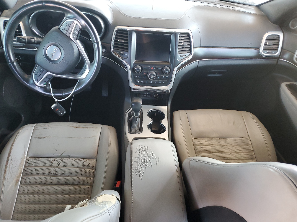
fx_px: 223
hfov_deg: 67.3
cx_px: 148
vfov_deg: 53.1
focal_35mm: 26
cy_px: 111
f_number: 1.5
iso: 204
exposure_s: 1/60.2
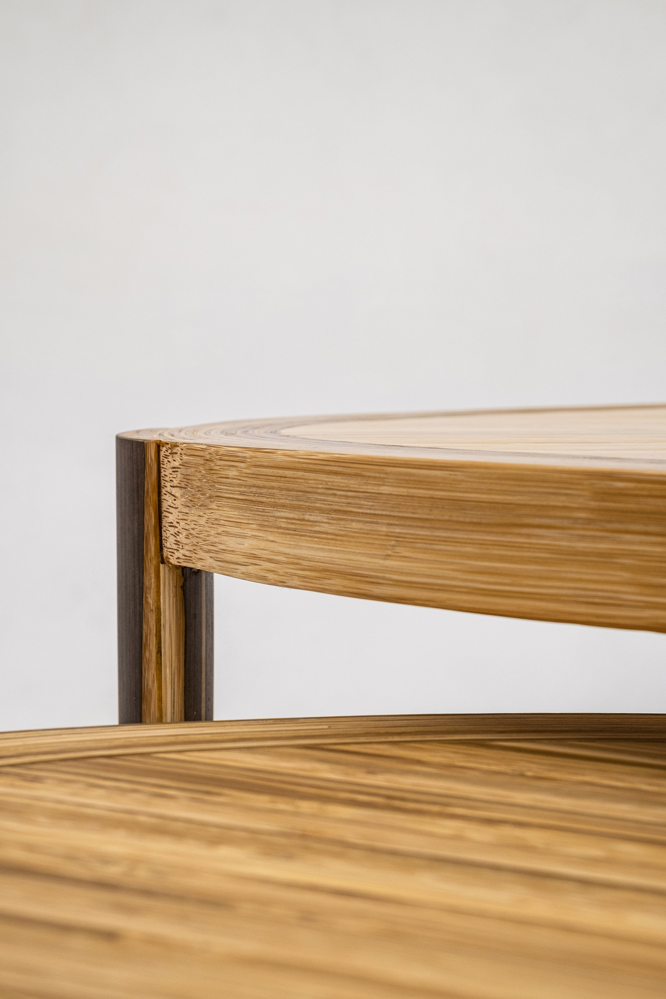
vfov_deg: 27.0
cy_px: 500
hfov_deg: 18.2
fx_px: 2081
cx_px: 333
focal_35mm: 75
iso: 320
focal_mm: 50
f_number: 5.6
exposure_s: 1/110
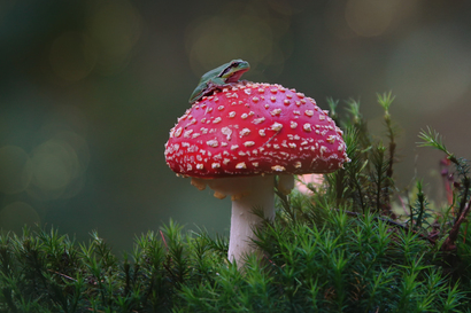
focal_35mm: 674
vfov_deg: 2.0
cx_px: 250
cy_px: 145
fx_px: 8814
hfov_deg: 3.1
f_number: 4
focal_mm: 220
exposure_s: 1/160
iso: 400
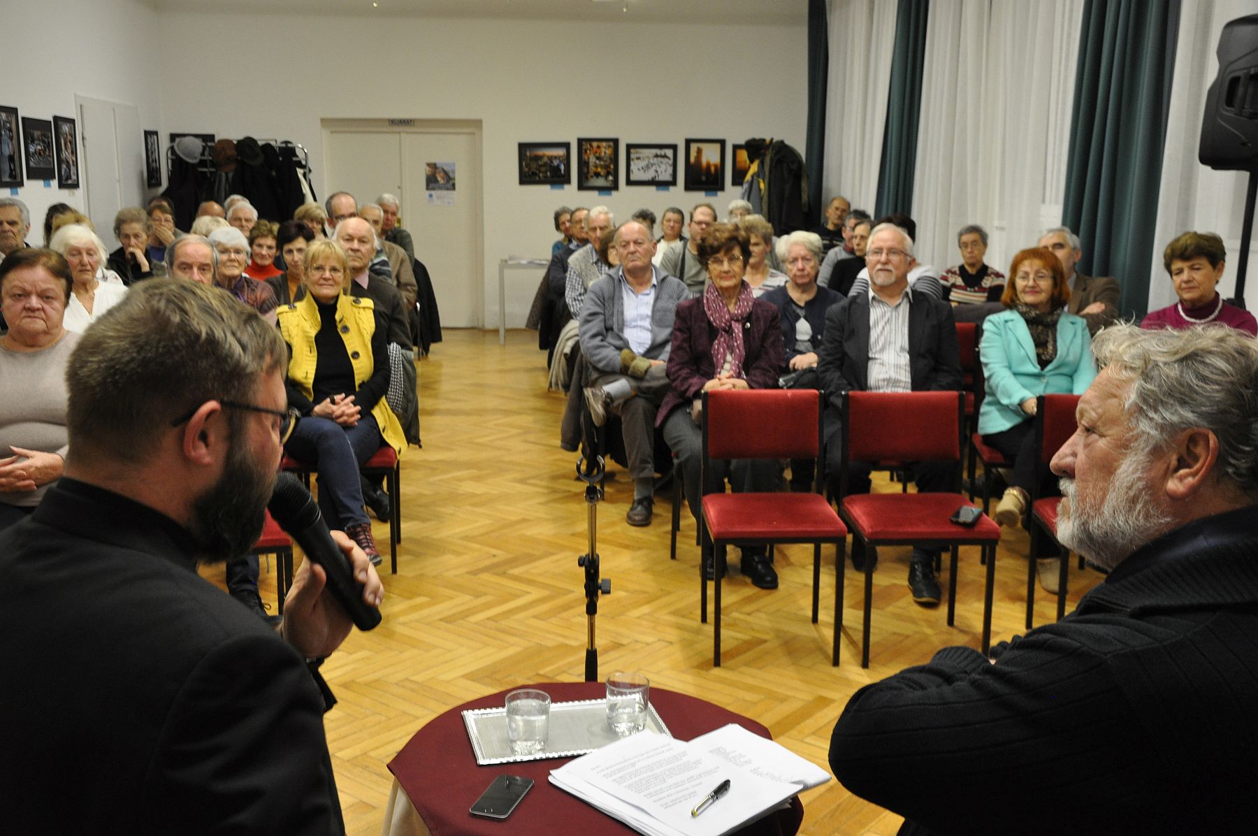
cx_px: 629
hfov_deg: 53.2
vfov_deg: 36.8
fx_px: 1257
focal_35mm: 36
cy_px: 418
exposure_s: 1/8
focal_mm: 24
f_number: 6.3
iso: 800
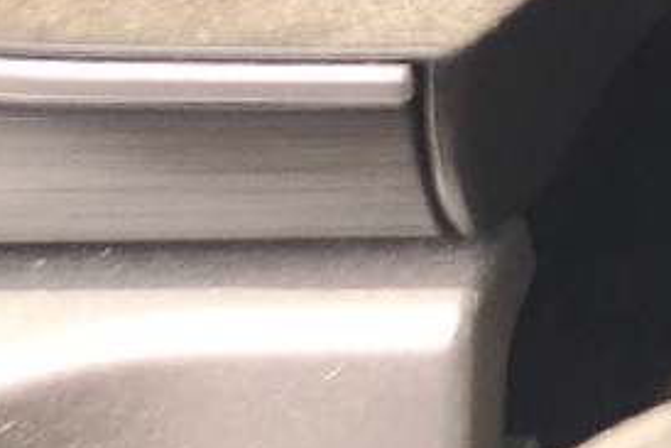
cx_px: 1633
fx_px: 2946
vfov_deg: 7.6
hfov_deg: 10.9
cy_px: -911
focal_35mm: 158
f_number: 1.5
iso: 50
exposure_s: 1/256
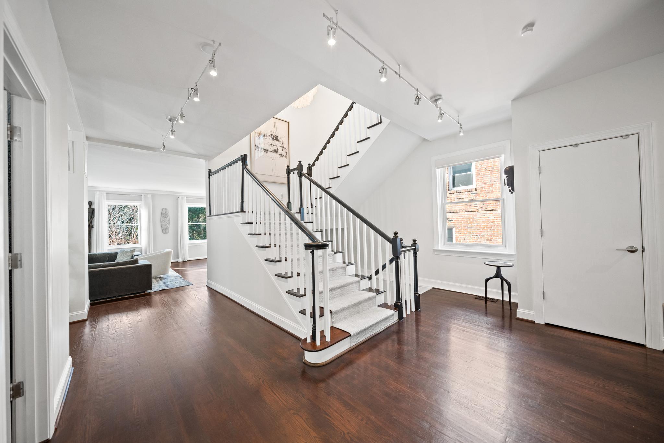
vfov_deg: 90.0
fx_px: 221
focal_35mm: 12
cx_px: 332
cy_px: 222
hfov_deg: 112.6
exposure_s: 1/50
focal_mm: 12
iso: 800
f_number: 2.8
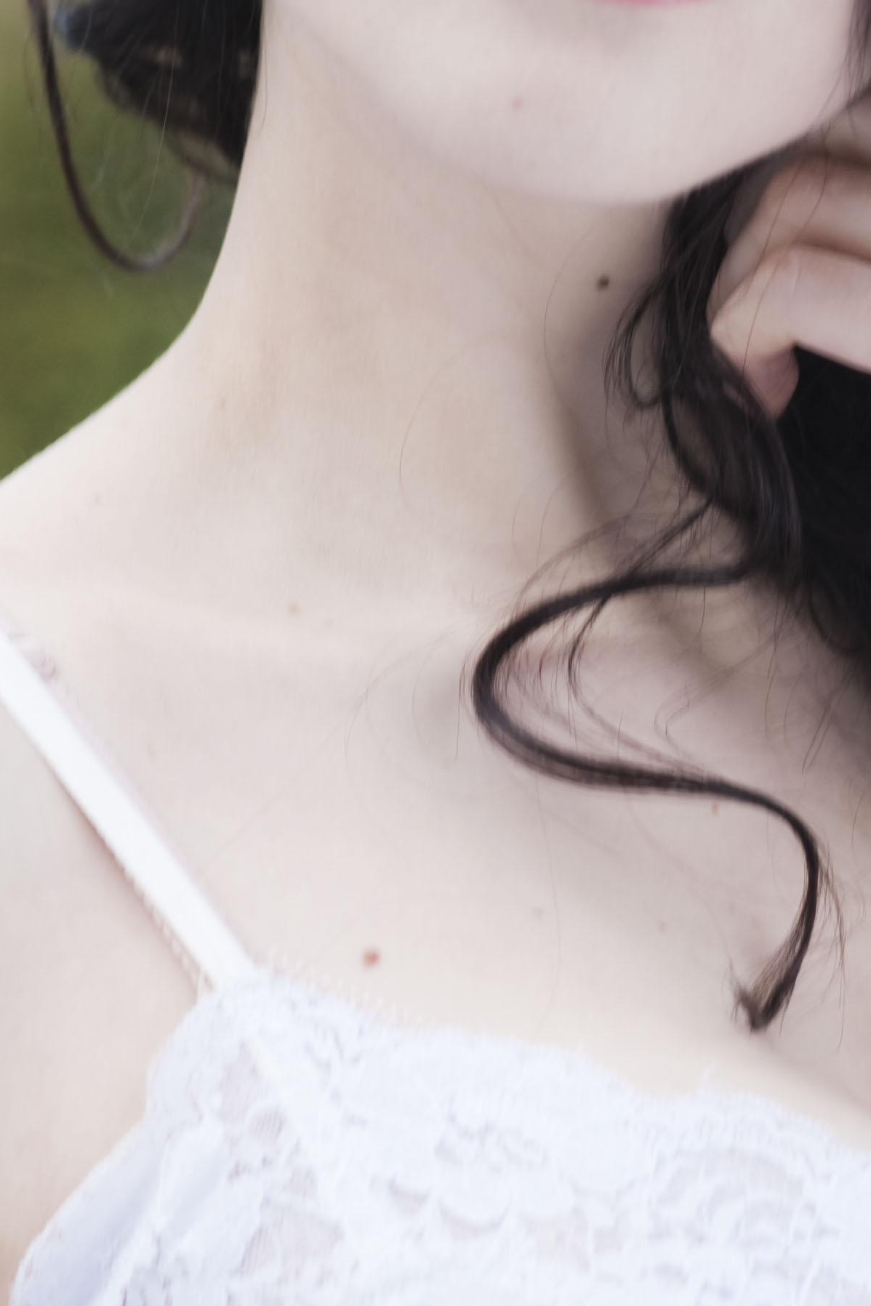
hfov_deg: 4.8
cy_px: 484
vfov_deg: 7.2
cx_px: 755
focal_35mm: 286
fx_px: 10379
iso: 100
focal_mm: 85
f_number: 4
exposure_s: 1/160
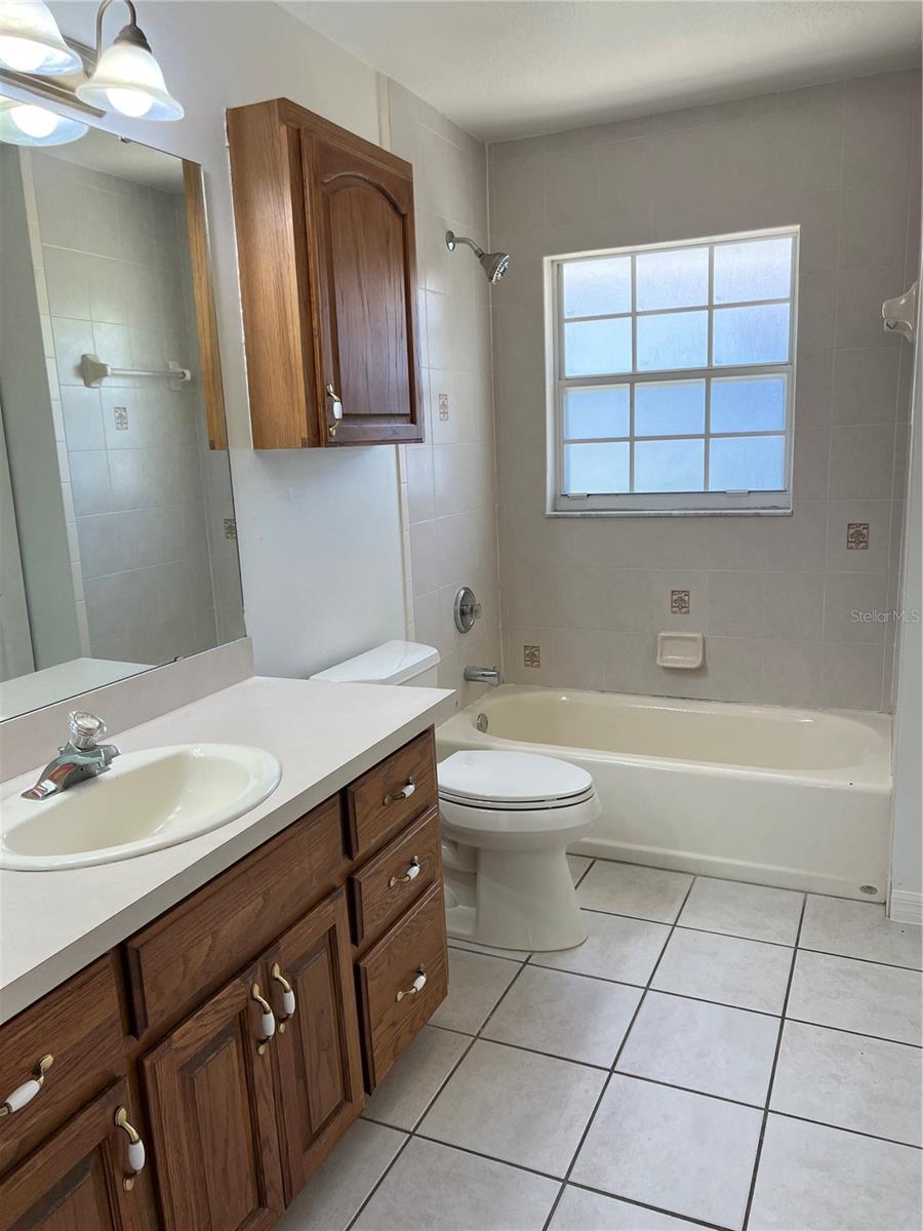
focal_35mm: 26
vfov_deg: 67.3
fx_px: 924
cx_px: 462
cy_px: 616
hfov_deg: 53.1
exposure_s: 1/120
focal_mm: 5.7
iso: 80
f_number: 1.5
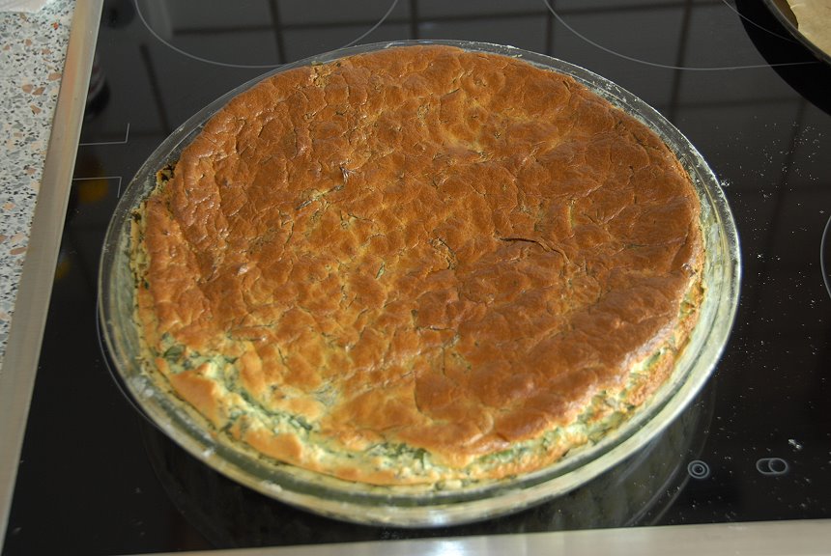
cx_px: 416
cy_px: 278
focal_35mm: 60
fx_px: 1387
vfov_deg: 22.7
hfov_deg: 33.4
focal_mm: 40
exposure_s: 1/20
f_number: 4.5
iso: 200
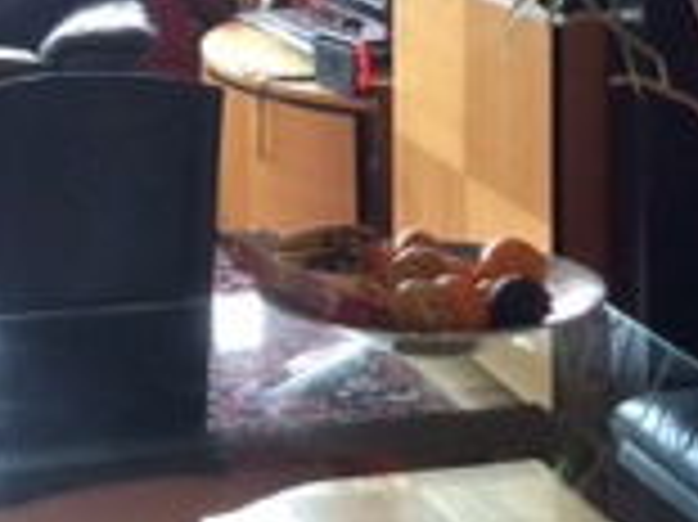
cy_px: -256
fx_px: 2418
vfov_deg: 11.8
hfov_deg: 16.3
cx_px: 135
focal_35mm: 120
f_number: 2.2
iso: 160
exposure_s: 1/33
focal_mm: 4.15
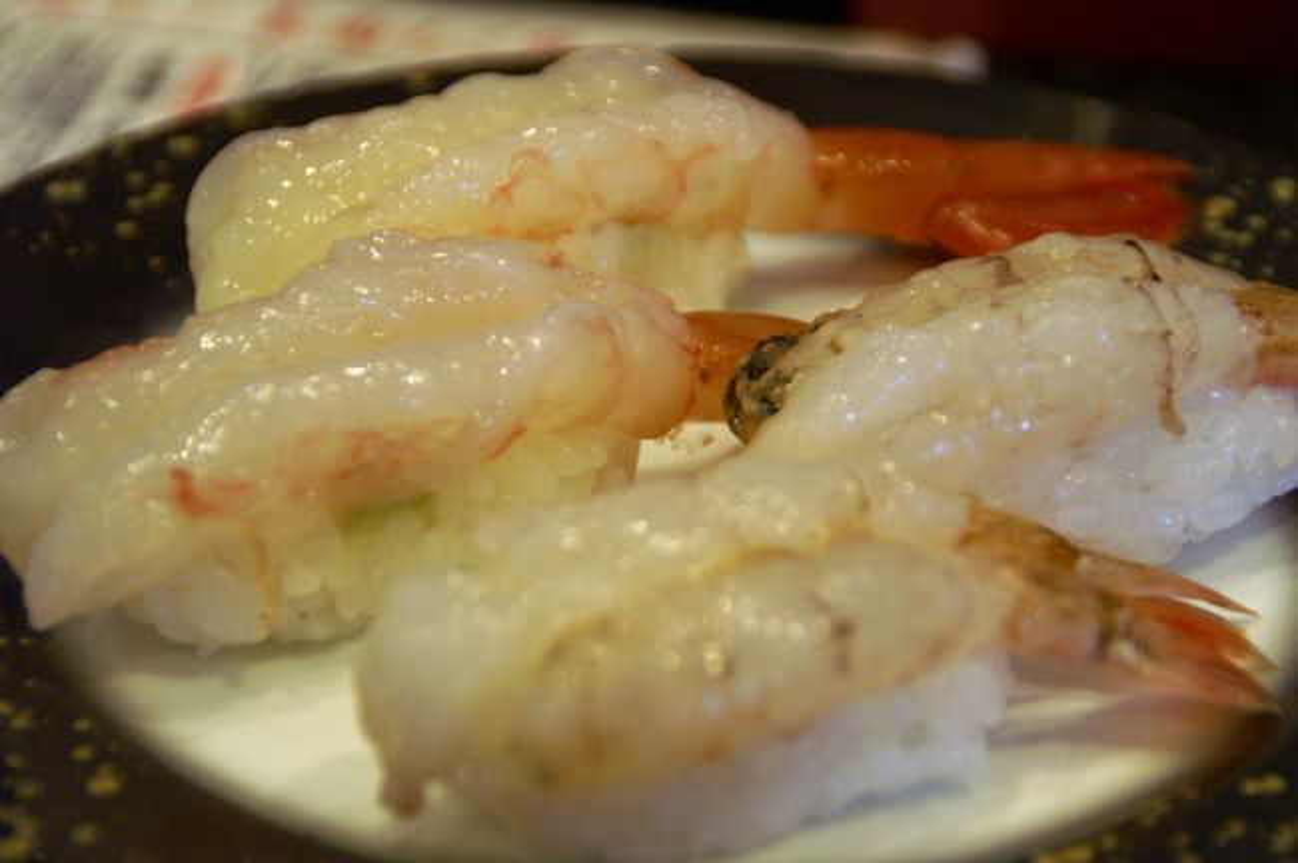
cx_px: 649
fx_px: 5403
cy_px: 432
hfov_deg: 13.7
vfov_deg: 9.1
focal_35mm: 150
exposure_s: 1/40
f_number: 5.6
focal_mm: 100
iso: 800
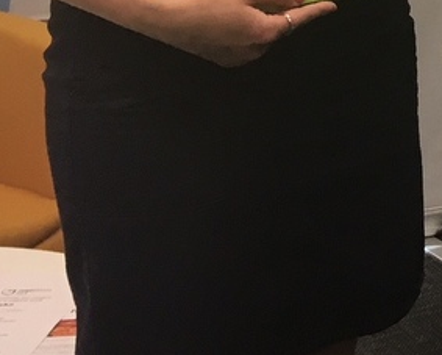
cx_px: 787
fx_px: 1571
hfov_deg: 14.2
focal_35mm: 120
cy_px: -231
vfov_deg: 12.1
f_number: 2.2
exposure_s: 1/33
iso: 40
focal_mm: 4.15
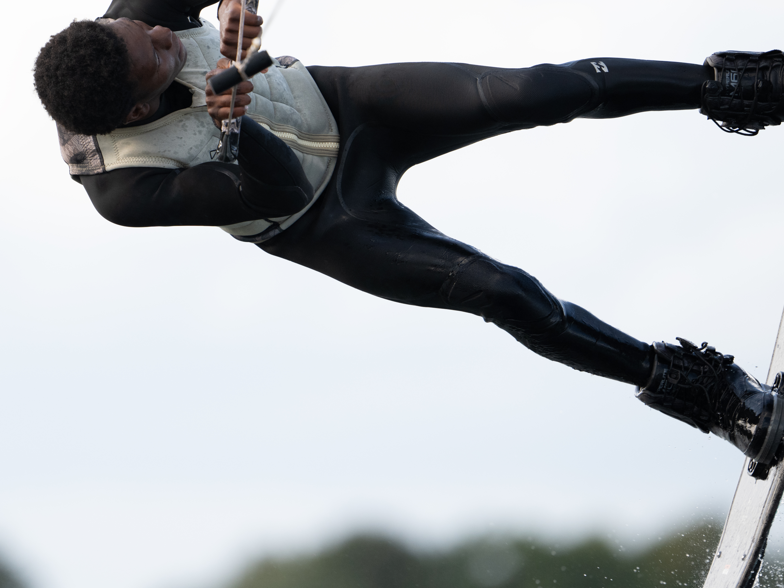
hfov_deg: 3.2
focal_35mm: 622
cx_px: 249
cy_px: 193
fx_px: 14088
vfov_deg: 2.4
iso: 640
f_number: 4.5
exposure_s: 1/2000
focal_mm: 400
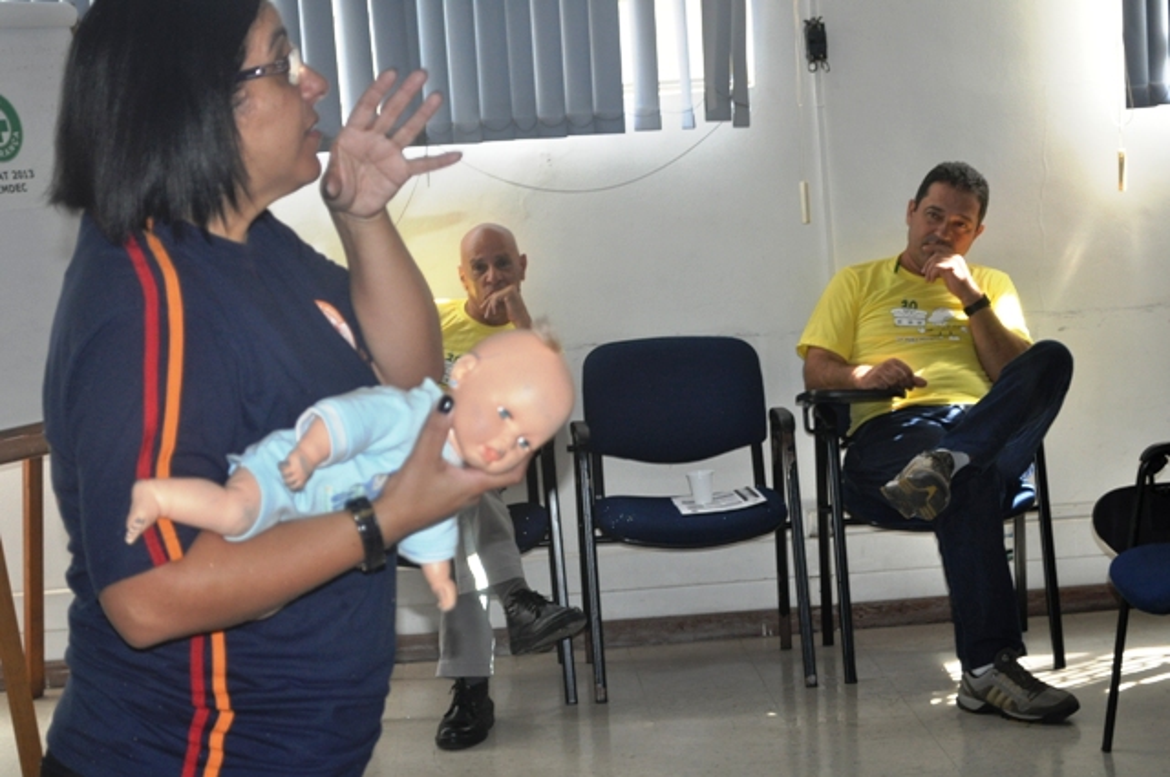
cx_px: 585
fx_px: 2337
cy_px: 388
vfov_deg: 18.9
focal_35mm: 72
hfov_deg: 28.1
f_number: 5.3
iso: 800
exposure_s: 1/60
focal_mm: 48
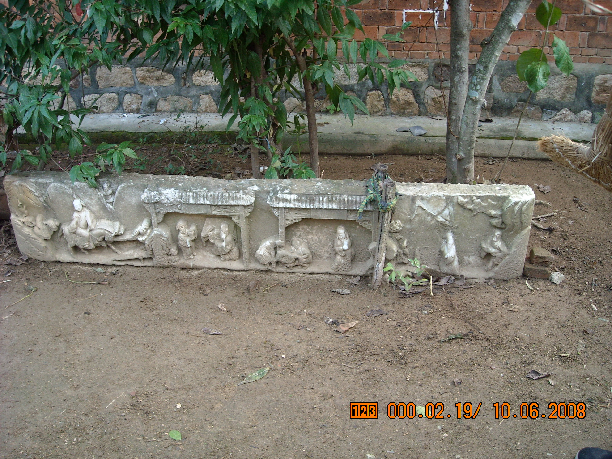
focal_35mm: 35
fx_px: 619
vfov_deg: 40.7
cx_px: 306
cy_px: 230
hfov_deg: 52.6
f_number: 2.8
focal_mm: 5.7
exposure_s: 1/60
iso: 124
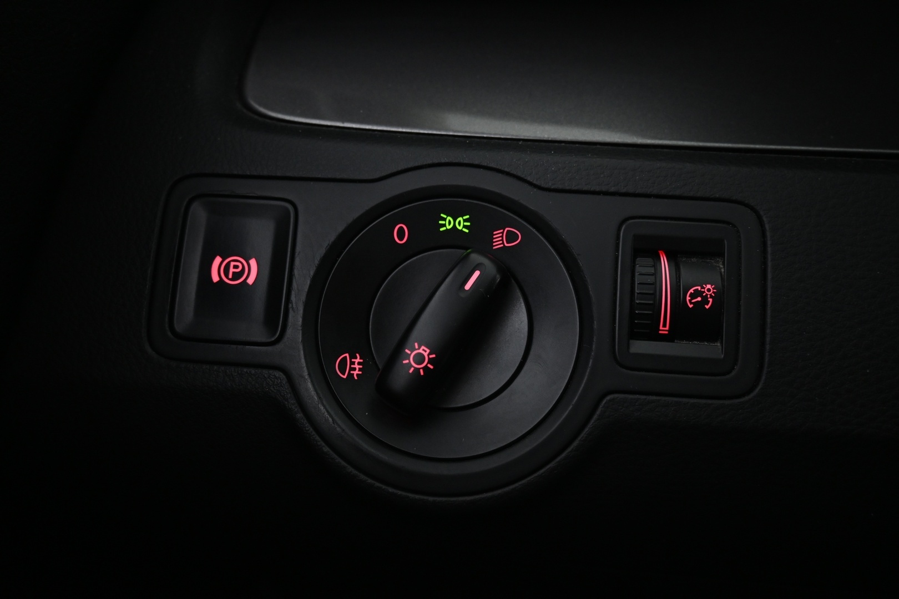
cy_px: 300
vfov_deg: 40.8
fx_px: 805
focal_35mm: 32
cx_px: 450
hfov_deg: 58.3
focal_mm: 21.5
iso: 1100
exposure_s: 1/30
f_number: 4
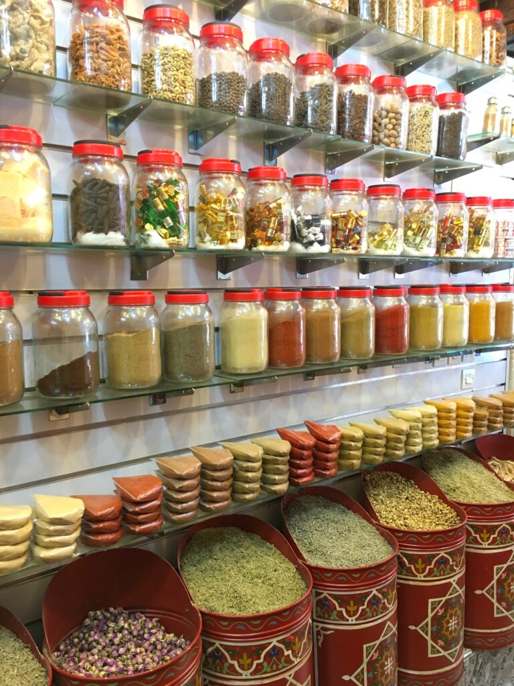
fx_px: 574
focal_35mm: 29
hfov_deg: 48.2
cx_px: 257
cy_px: 343
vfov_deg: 61.7
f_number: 2.2
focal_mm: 4.15
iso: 200
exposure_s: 1/33
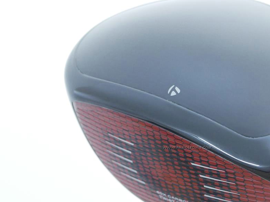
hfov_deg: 23.7
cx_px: 187
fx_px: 640
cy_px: 116
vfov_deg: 18.0
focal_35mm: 82
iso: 1600
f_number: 4.5
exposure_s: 1/40
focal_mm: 25
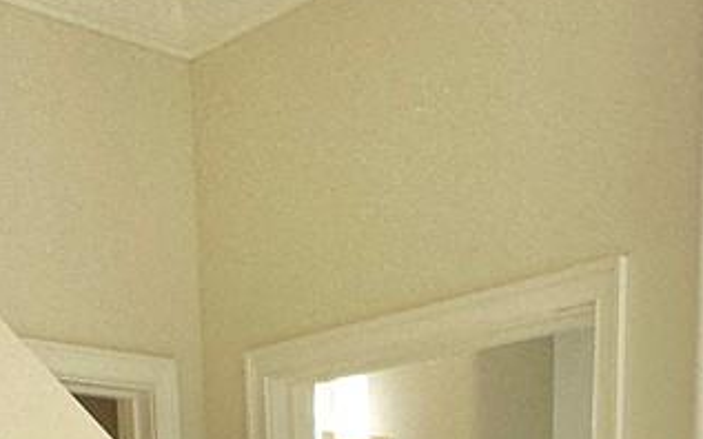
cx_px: 348
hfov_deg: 27.5
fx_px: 1437
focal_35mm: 75
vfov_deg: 13.4
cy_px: 1015
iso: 100
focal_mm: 2.22
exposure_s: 1/120
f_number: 2.2
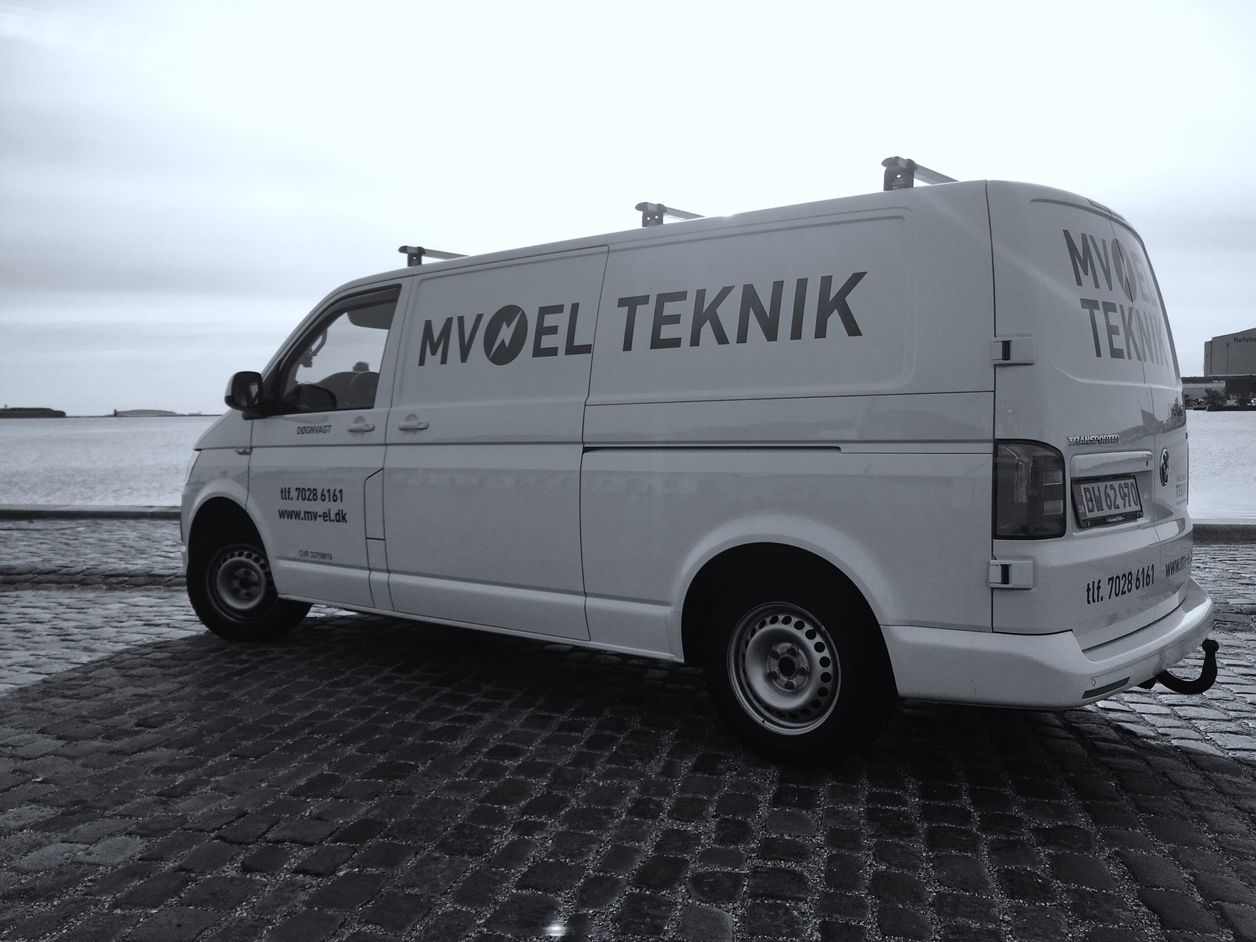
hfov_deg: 61.7
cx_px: 628
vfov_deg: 48.2
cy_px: 471
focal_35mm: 29
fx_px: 1052
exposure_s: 1/1876
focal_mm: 4.15
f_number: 2.2
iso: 25
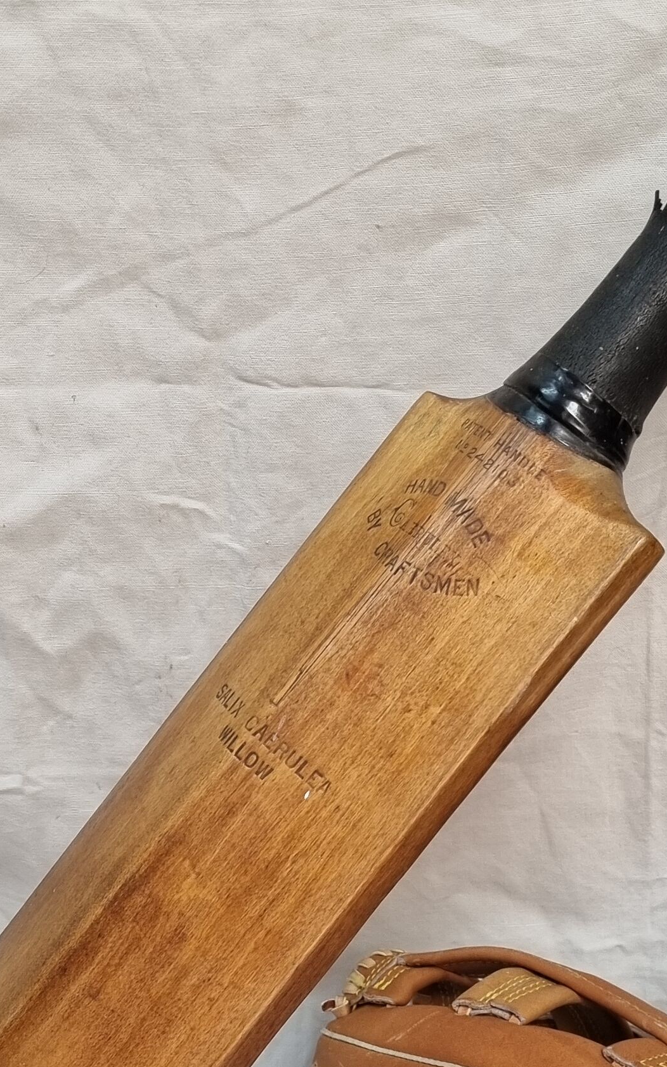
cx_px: 427
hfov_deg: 19.7
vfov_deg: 30.5
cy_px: 821
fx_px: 1920
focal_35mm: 66
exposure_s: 1/100
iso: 100
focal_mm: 5.4
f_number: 1.8
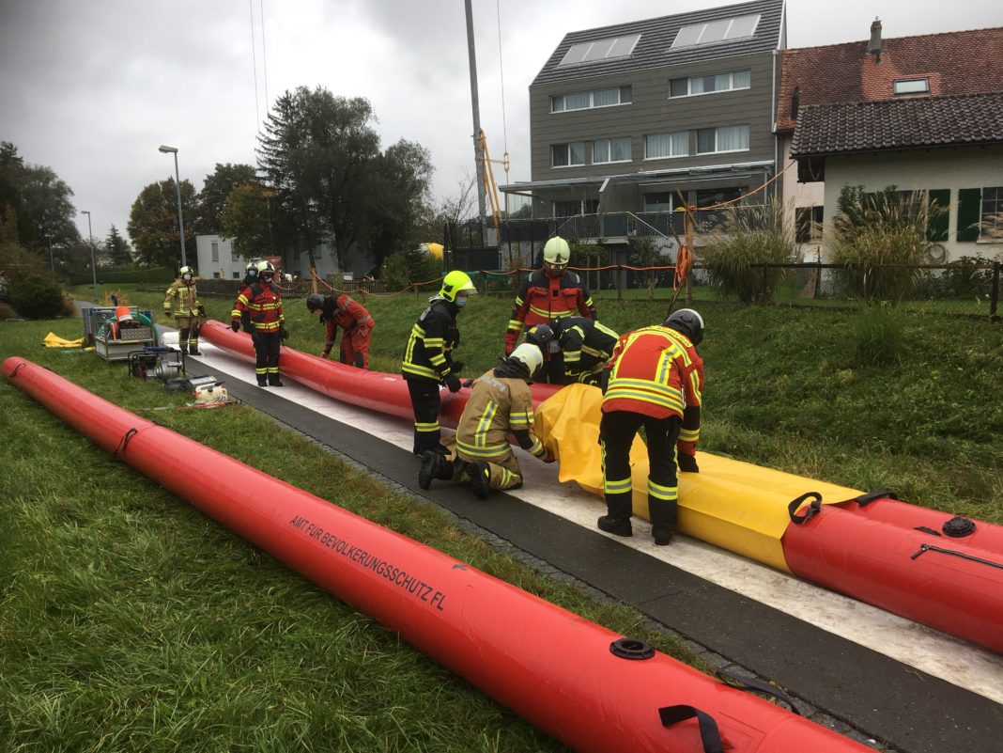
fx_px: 840
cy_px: 376
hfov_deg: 61.7
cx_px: 502
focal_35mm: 29
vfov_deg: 48.2
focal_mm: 4.15
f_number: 2.2
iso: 25
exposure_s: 1/430
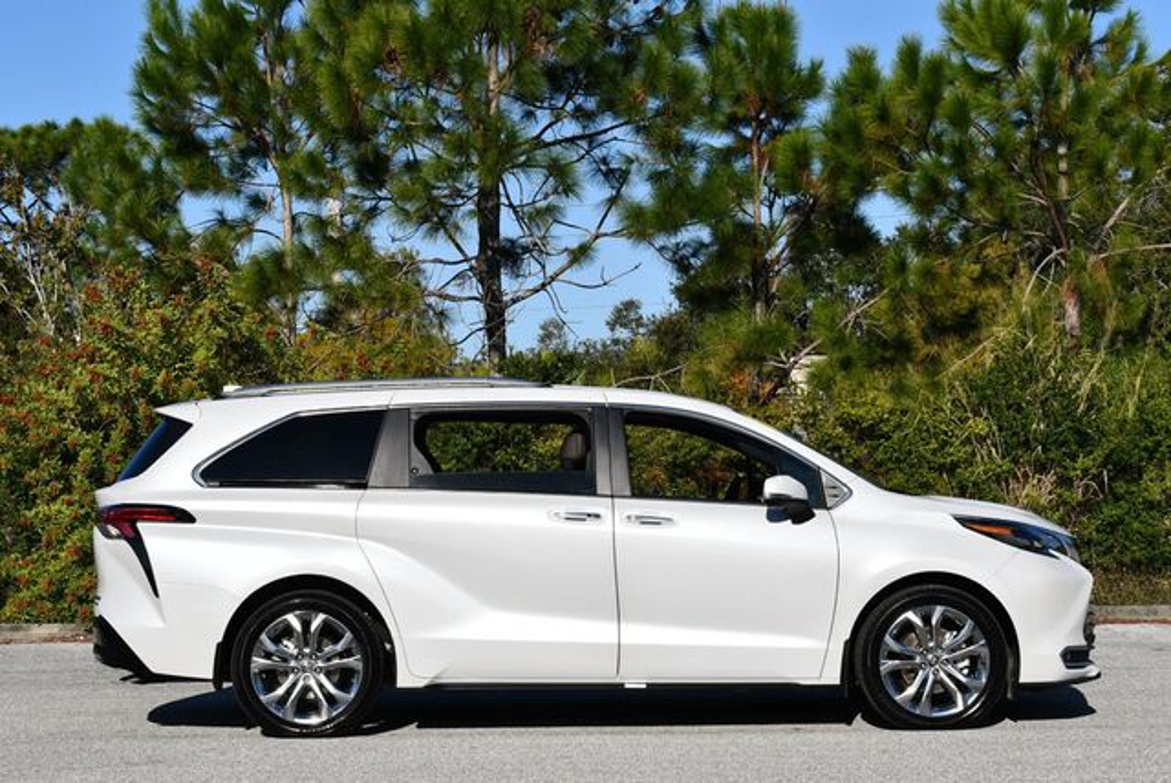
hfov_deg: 26.6
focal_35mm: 76
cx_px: 586
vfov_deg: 18.0
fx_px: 2474
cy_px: 392
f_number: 10
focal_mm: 38
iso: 100
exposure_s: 1/400
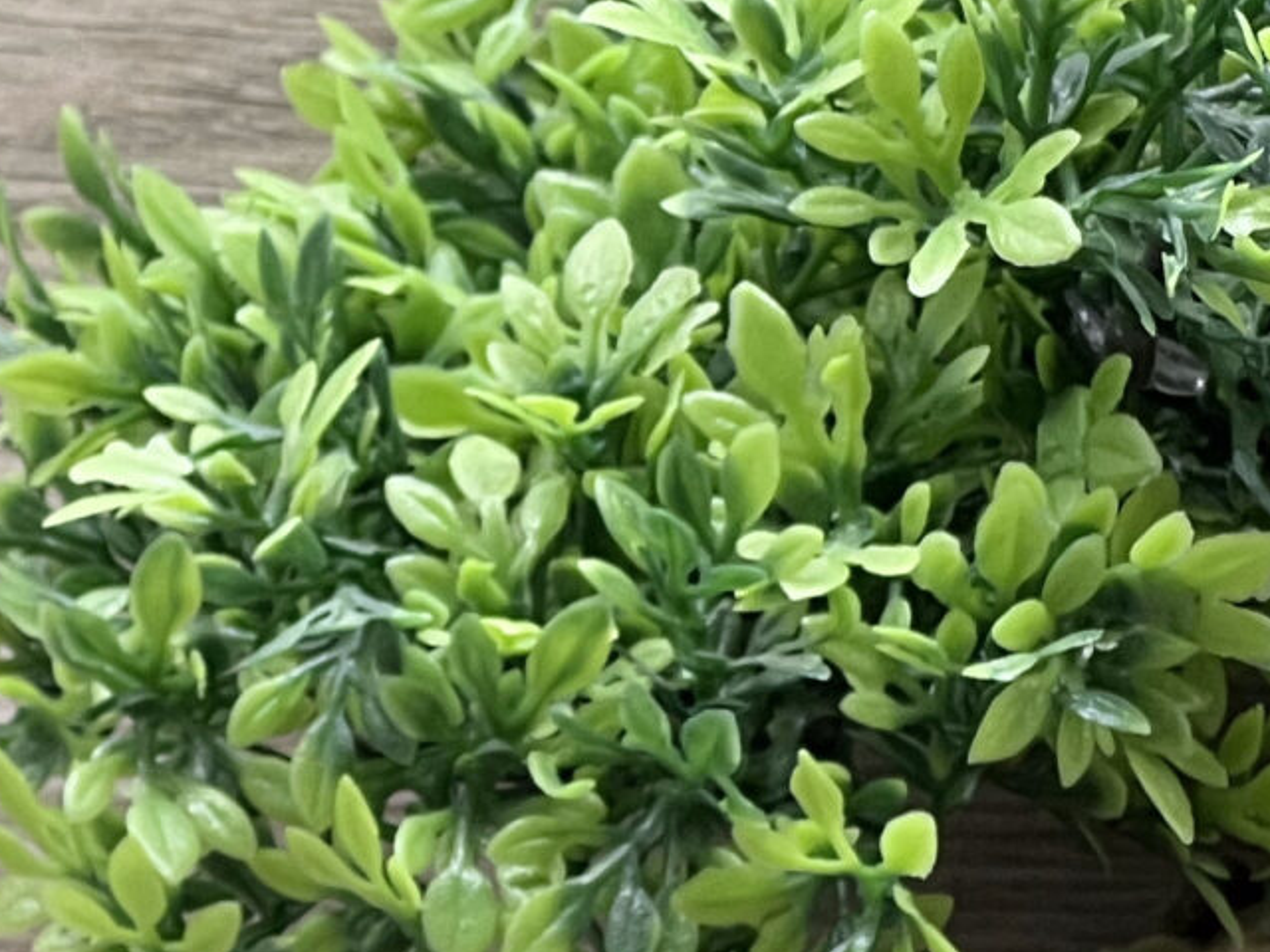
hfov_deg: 6.3
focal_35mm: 308
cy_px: 1075
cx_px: -935
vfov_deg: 4.8
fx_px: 11300
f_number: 2.8
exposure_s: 1/100
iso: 100
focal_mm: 9
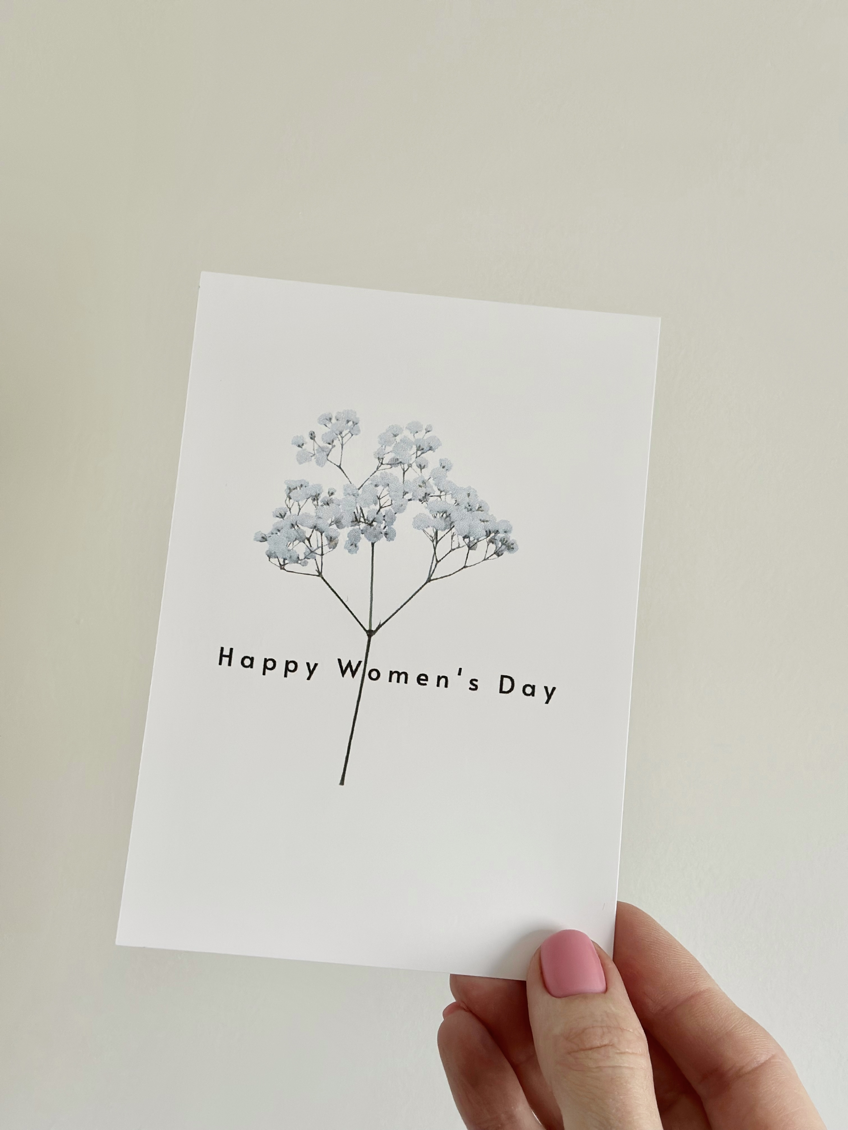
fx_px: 1568
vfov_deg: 39.7
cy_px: 565
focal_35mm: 48
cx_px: 424
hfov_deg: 30.3
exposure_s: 1/72
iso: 125
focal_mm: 6.86
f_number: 1.78
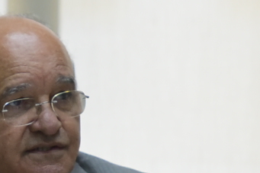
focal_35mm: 808
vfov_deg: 1.7
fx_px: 5832
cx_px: -47
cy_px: 99
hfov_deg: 2.6
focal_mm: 170
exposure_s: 1/250
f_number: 2.8
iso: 2000
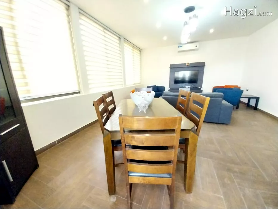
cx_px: 139
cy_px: 104
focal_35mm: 13
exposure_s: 1/9
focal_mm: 1.3
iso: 640
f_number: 2.2
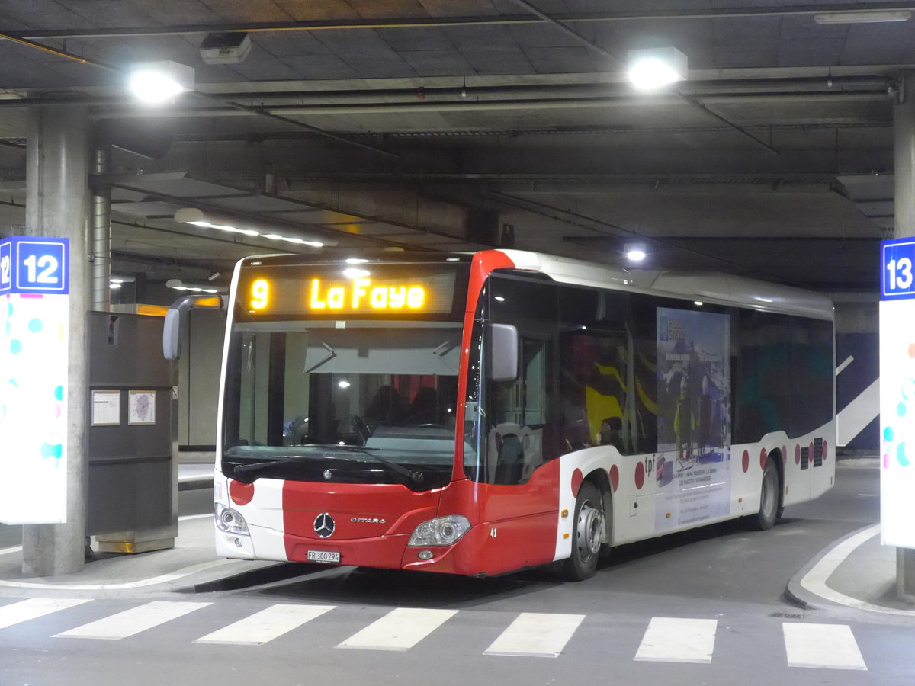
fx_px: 1745
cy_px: 343
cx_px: 458
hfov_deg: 29.4
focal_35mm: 66
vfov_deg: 22.3
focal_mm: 13.4
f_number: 3.9
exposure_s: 1/40
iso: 1600
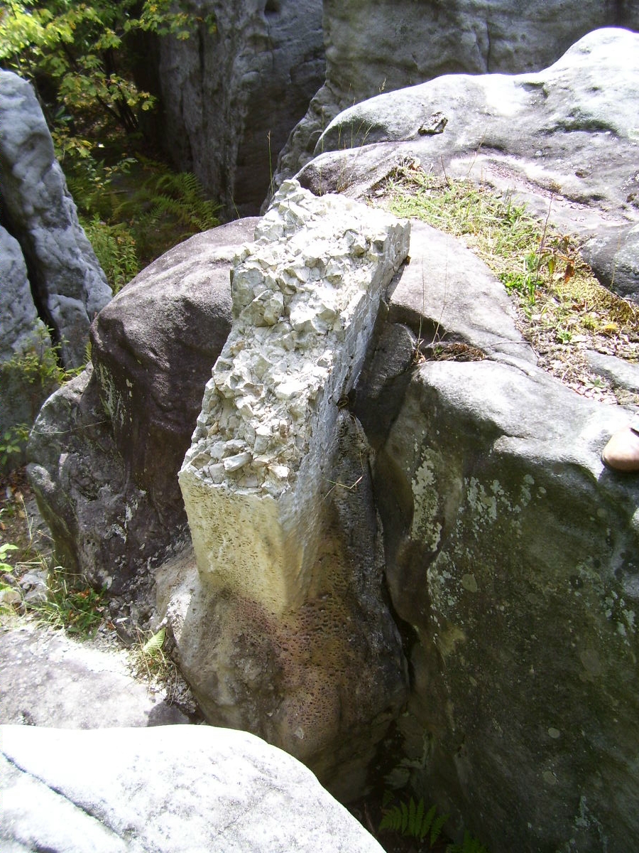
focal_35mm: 34
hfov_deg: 41.8
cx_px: 320
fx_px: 837
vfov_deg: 54.0
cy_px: 426
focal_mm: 5.6
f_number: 2.7
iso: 80
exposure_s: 1/350
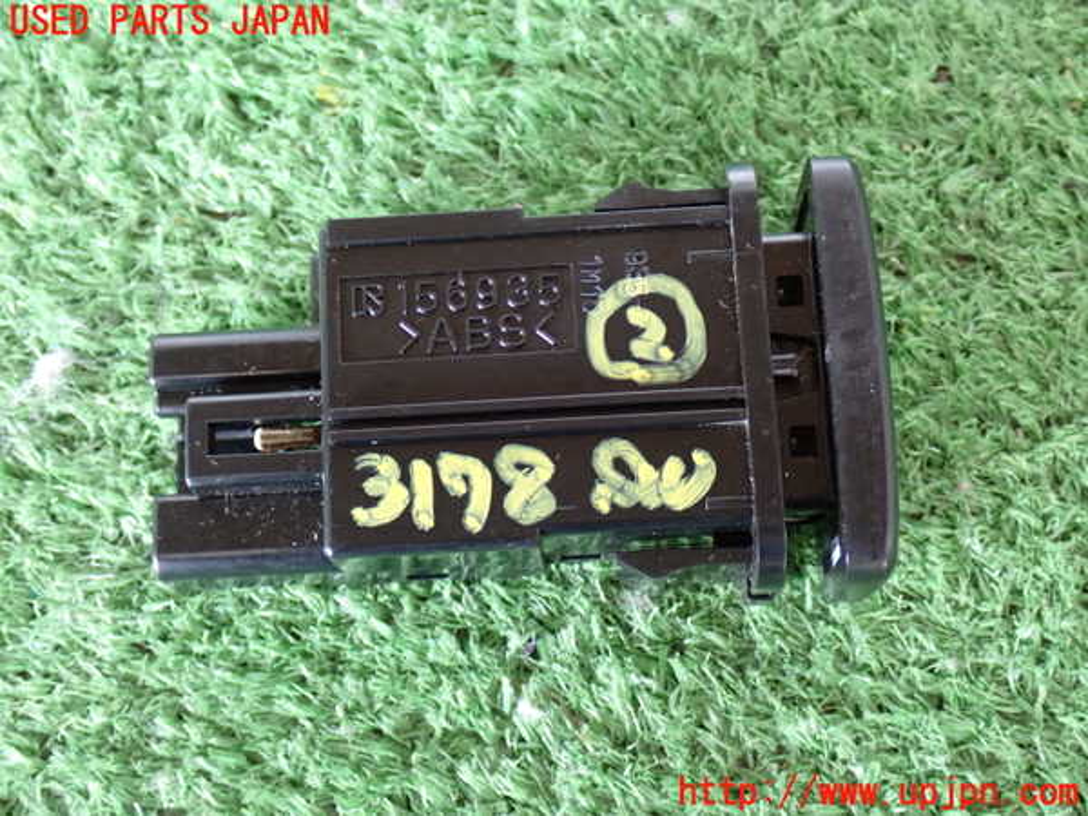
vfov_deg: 27.0
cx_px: 544
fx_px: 1697
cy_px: 408
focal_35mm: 54
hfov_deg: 35.5
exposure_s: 1/30
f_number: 3.3
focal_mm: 9.65
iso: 800
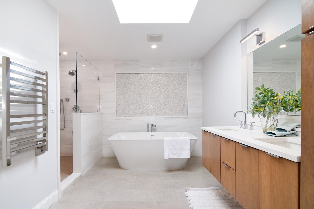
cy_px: 111
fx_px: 153
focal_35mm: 18
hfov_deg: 91.5
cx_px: 150
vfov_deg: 68.7
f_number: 8
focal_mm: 11
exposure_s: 1/60
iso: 640
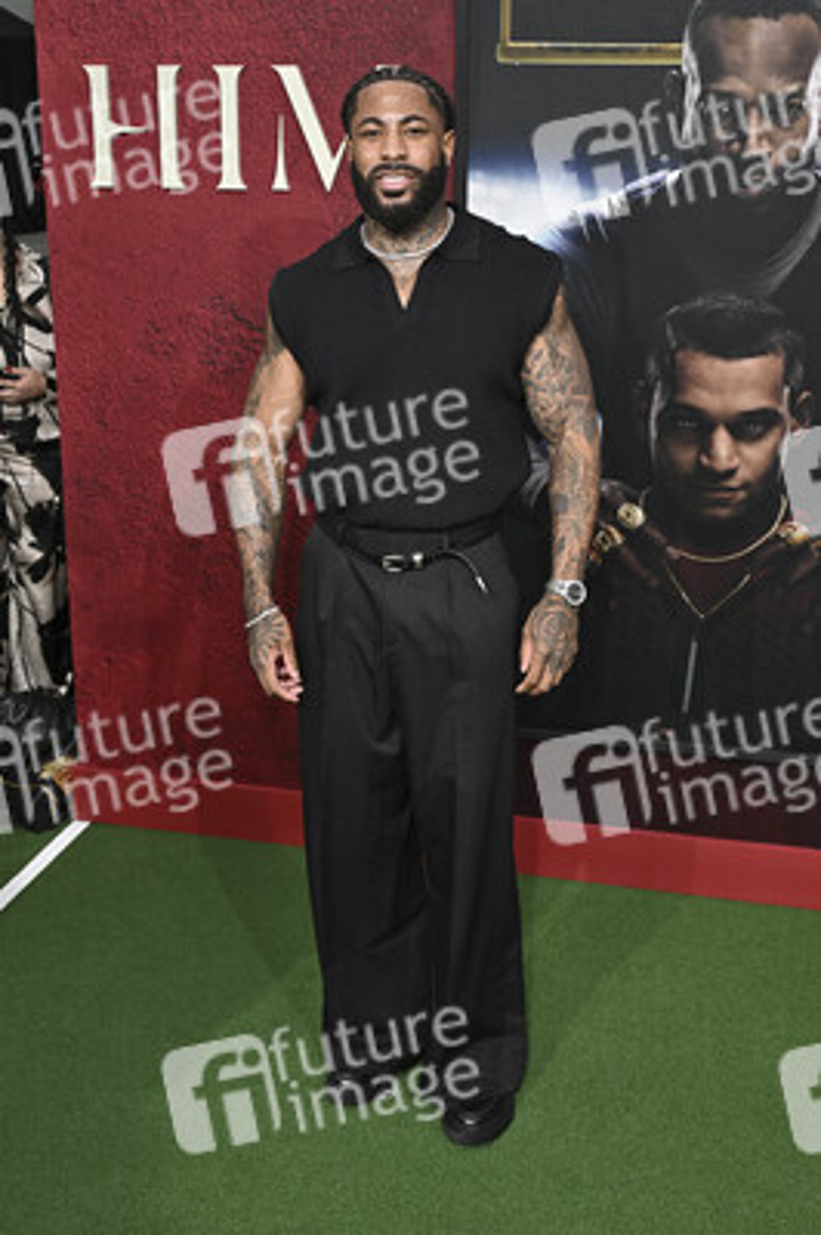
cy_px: 618
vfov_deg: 54.5
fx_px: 1199
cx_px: 410
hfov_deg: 37.8
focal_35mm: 35
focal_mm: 35
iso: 320
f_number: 6.3
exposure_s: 1/400
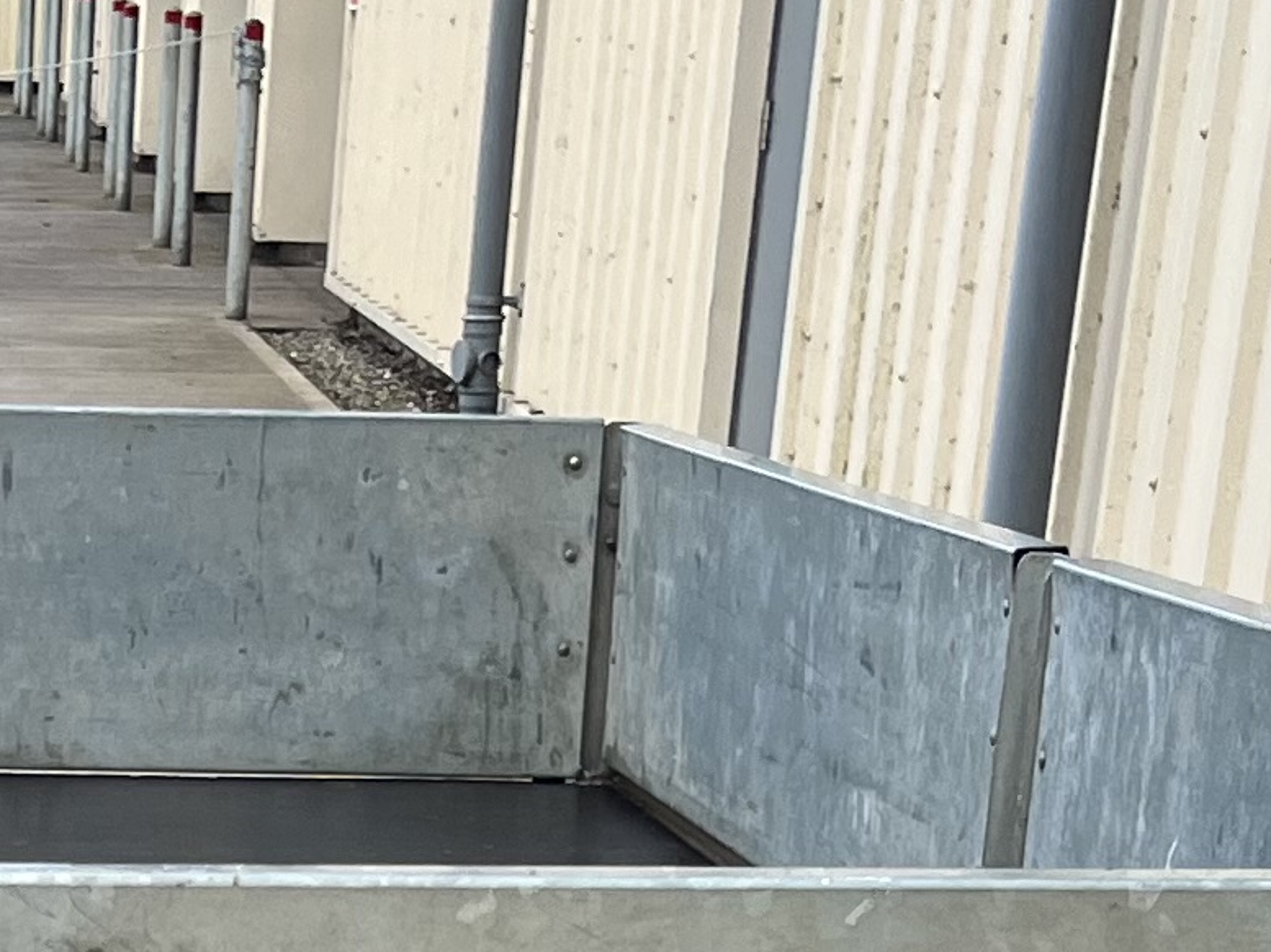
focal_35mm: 135
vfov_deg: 9.8
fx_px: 4955
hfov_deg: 14.2
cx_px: -213
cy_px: 2169
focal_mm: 5.1
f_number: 1.6
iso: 64
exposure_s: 1/121
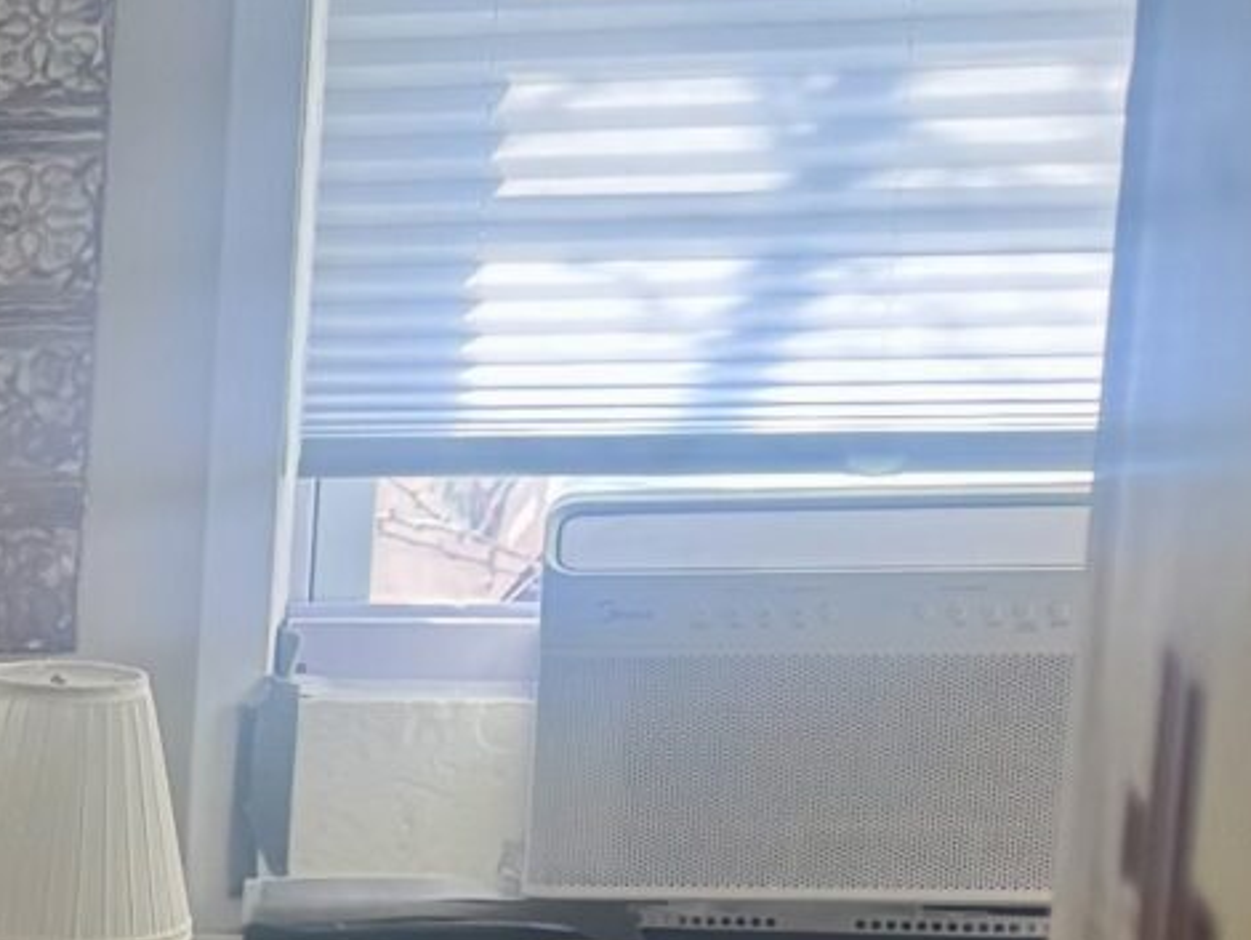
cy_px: 1446
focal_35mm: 147
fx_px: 5315
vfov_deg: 9.8
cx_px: -1845
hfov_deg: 11.1
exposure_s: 1/232
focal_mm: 6.76
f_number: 1.78
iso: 125
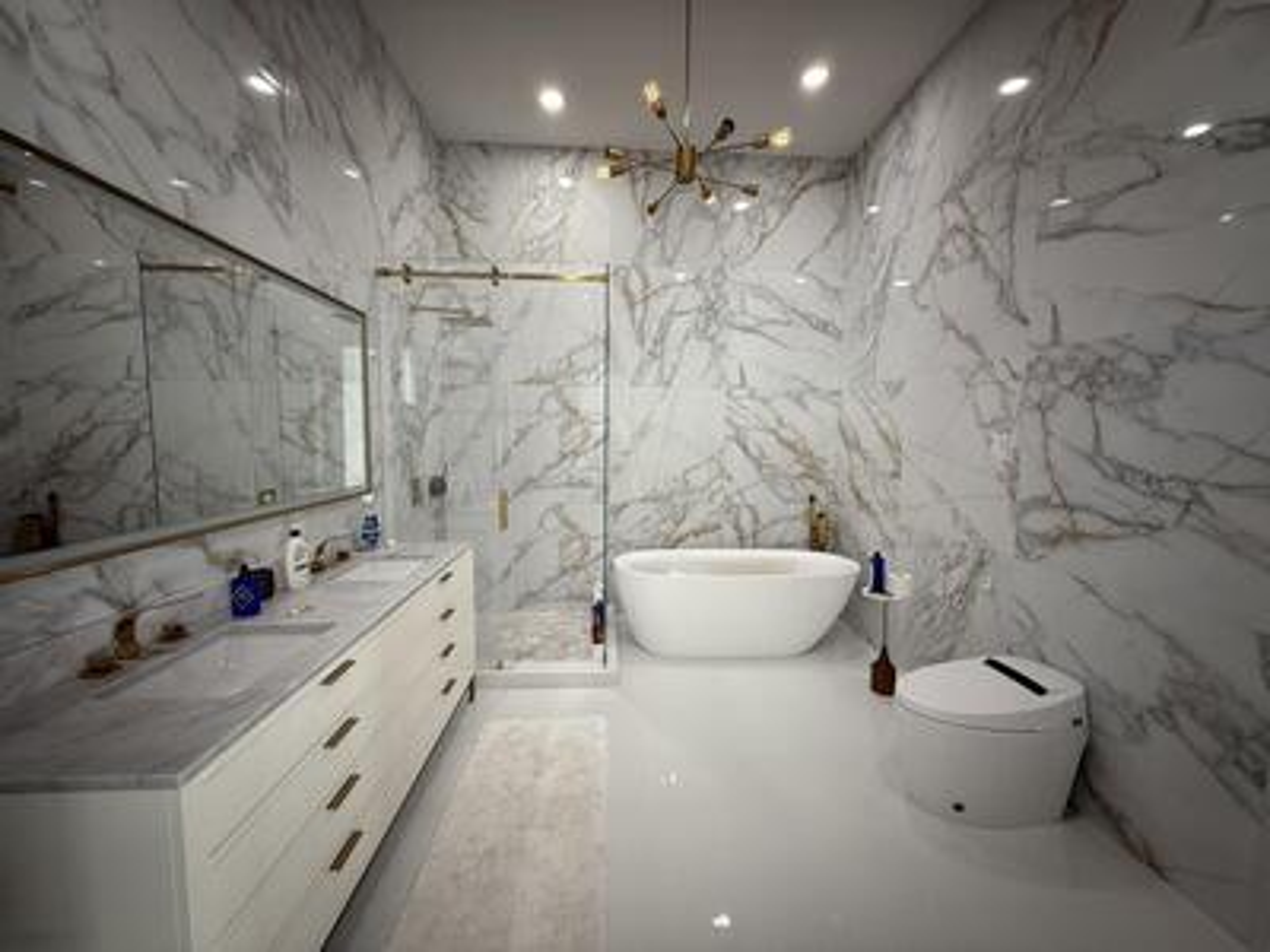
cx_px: 635
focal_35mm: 14
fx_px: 514
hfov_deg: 102.1
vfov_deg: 85.7
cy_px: 476
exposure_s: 1/120
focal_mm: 2.22
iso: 250
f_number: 2.2
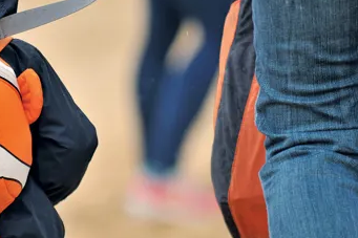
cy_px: 149
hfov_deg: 5.8
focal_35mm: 352
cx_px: 14
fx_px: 3499
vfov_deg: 3.9
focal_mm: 150
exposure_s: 1/800
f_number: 2.8
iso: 320
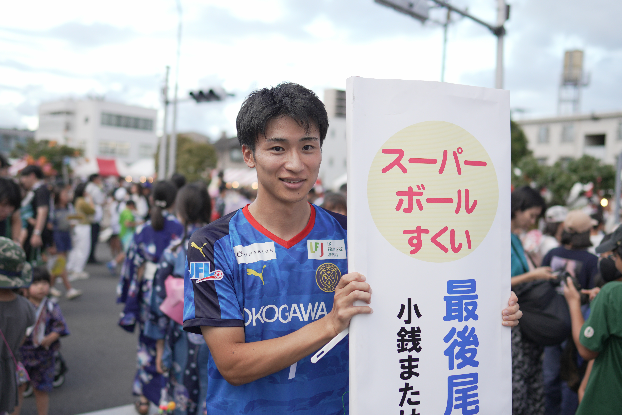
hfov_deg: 53.1
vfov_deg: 36.9
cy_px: 208
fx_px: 622
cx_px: 311
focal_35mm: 36
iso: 125
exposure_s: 1/80
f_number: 1.4
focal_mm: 24
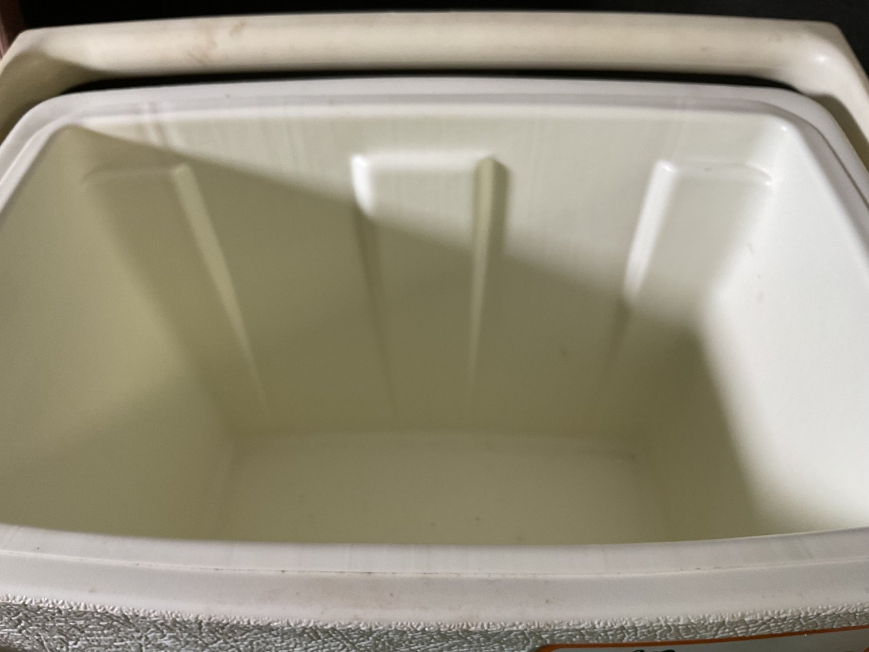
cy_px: 326
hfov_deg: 61.7
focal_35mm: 29
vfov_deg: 48.2
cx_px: 434
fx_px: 728
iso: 64
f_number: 1.8
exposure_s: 1/60
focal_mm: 3
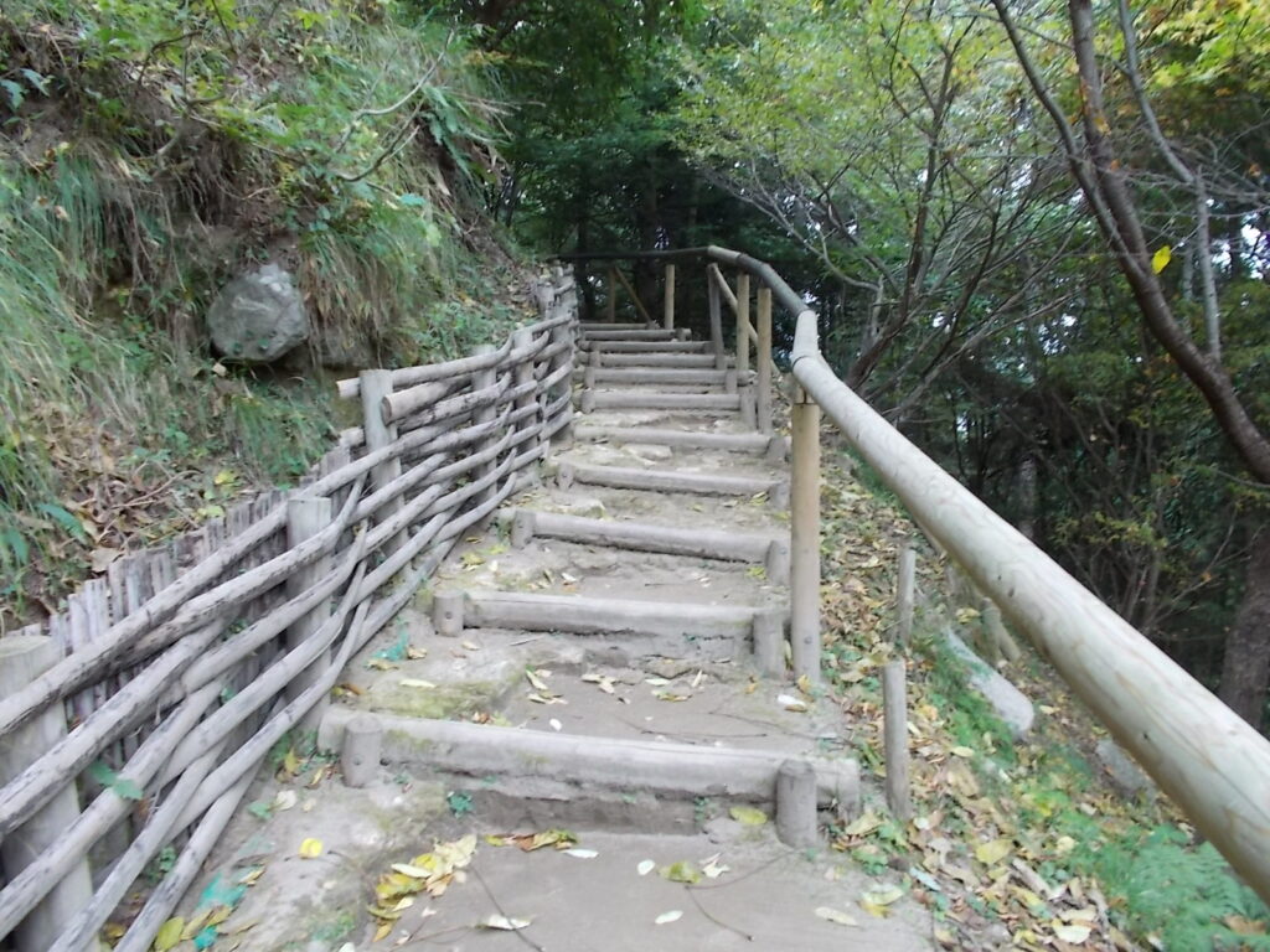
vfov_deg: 53.1
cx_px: 635
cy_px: 476
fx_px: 954
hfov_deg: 67.3
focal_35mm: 26
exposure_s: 1/25
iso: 200
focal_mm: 4.6
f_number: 3.2
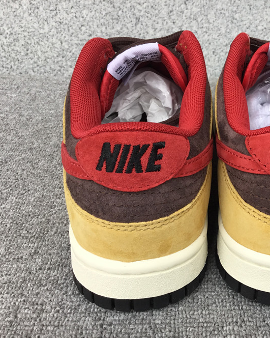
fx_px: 410
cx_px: 215
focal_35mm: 41
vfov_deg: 44.8
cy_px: 170
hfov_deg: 35.4
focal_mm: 3.3
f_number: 2.4
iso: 32
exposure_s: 1/50
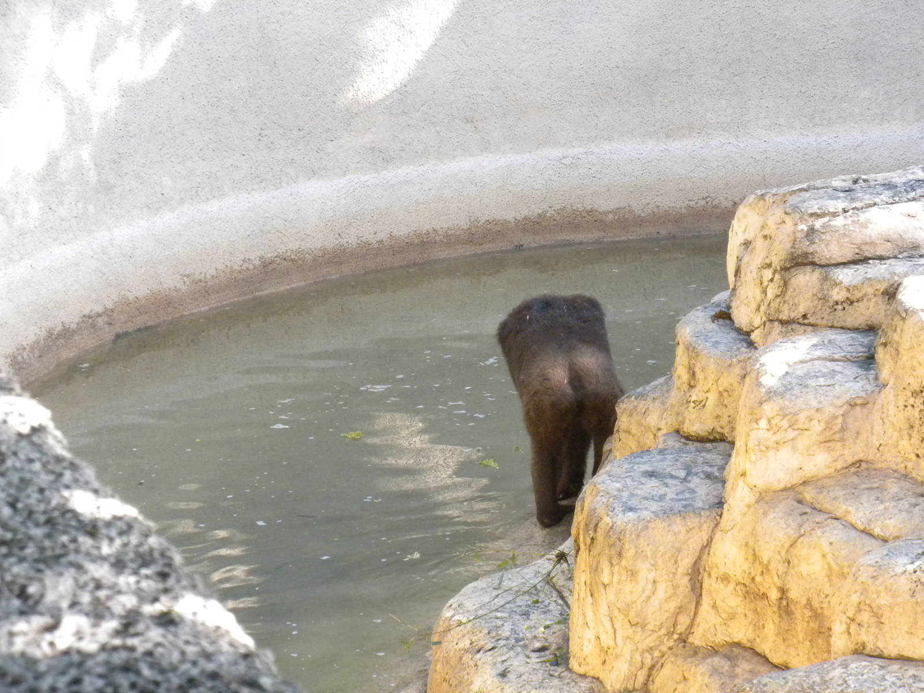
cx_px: 462
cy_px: 346
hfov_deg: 16.6
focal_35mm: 119
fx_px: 3176
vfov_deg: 12.5
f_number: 5.1
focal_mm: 21
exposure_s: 1/193
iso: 400
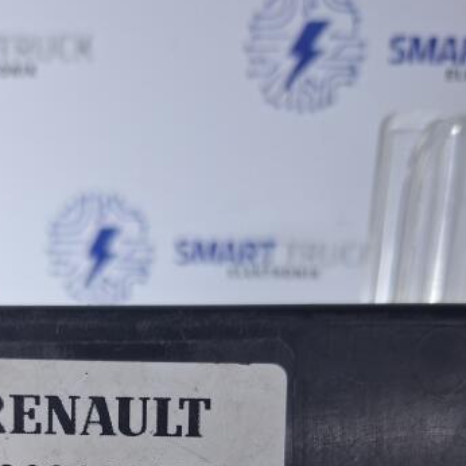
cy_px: 512
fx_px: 716
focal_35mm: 47
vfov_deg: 31.9
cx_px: 147
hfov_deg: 35.6
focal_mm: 5.54
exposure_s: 1/50
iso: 125
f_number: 1.8
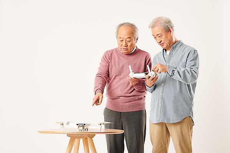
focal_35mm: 105
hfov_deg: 19.4
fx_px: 671
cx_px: 115
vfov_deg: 13.1
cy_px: 76
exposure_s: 1/125
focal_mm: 105
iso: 100
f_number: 8
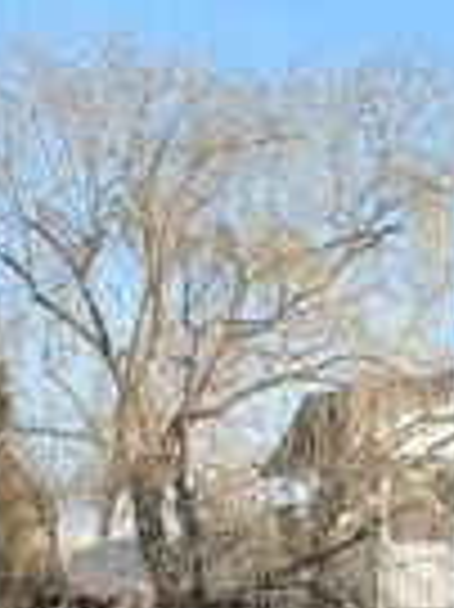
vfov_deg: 12.3
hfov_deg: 9.6
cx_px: 315
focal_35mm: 154
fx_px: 2697
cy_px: 896
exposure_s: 1/1241
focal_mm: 5.96
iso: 40
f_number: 1.6
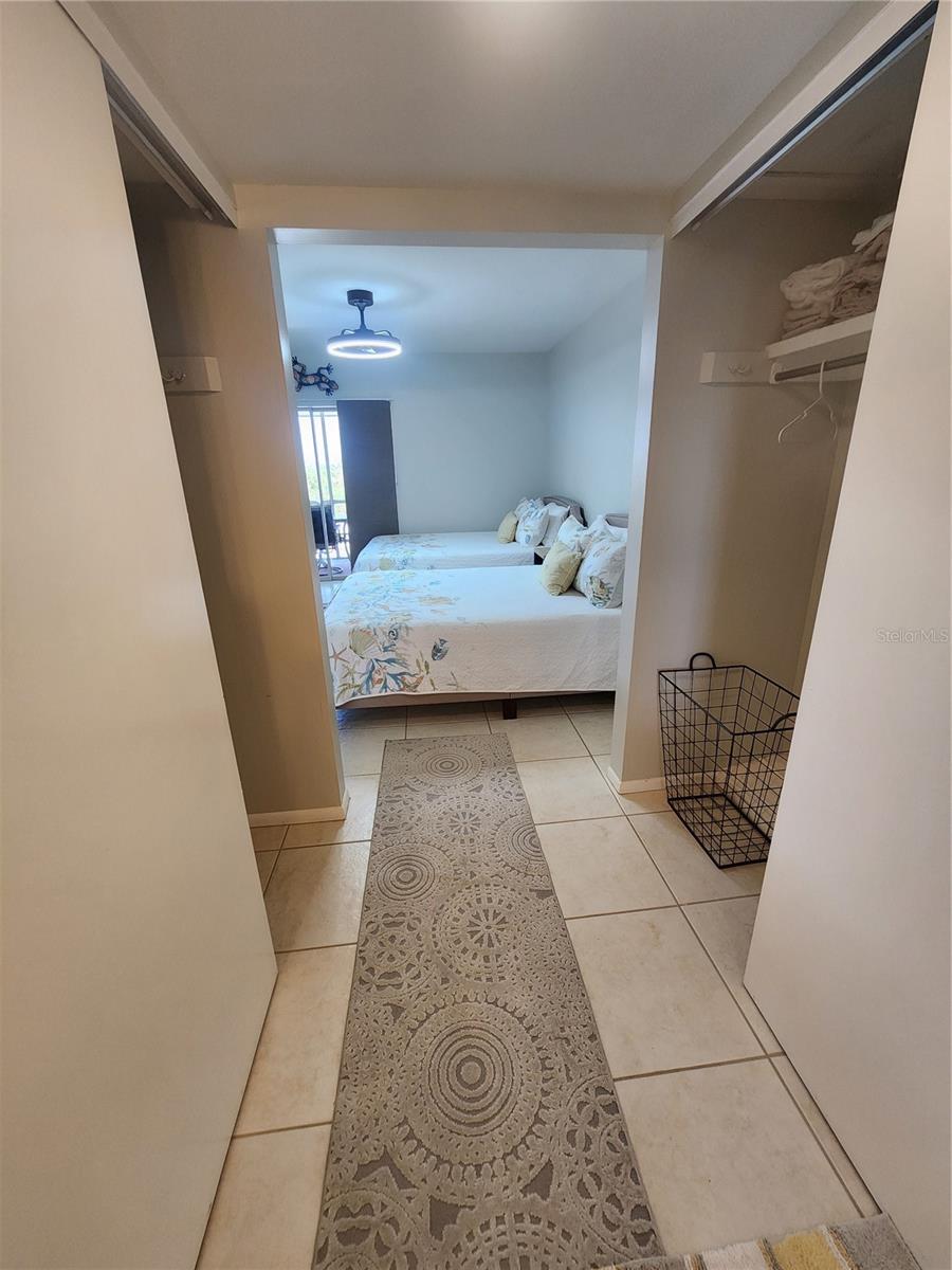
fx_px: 477
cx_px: 476
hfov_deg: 89.9
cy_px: 635
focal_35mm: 13
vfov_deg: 106.2
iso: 320
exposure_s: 1/60
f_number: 2.2
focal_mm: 2.2
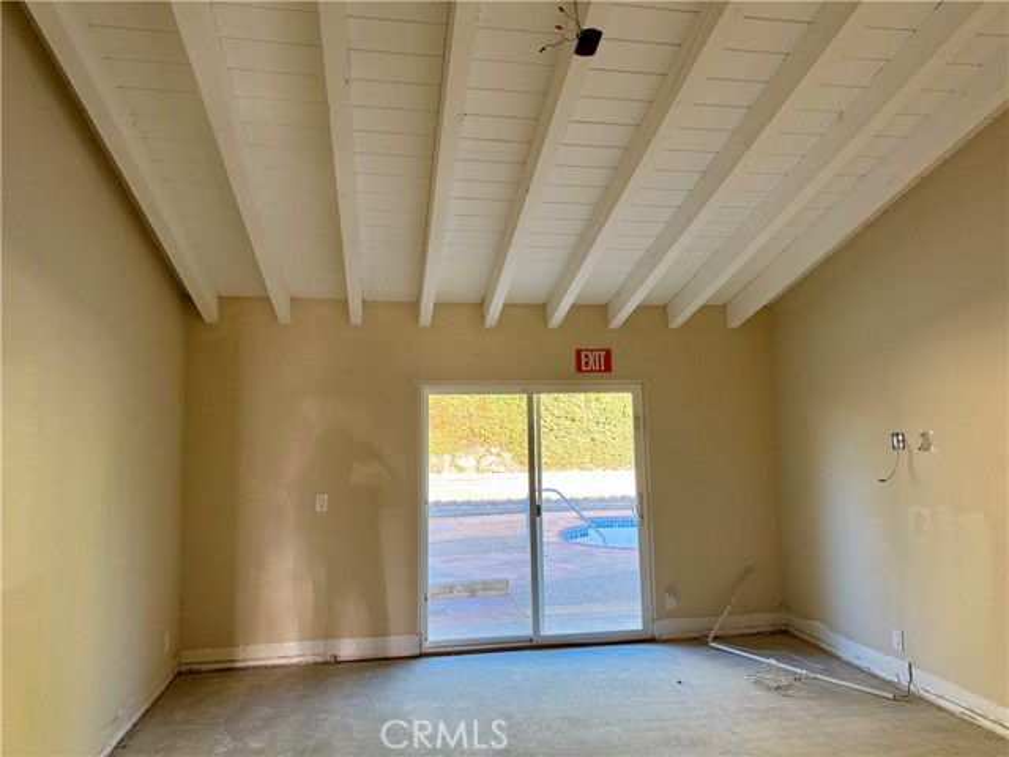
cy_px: 378
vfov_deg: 56.8
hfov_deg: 71.6
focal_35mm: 24
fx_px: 700
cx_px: 504
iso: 160
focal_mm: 6.76
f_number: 1.78
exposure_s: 1/121
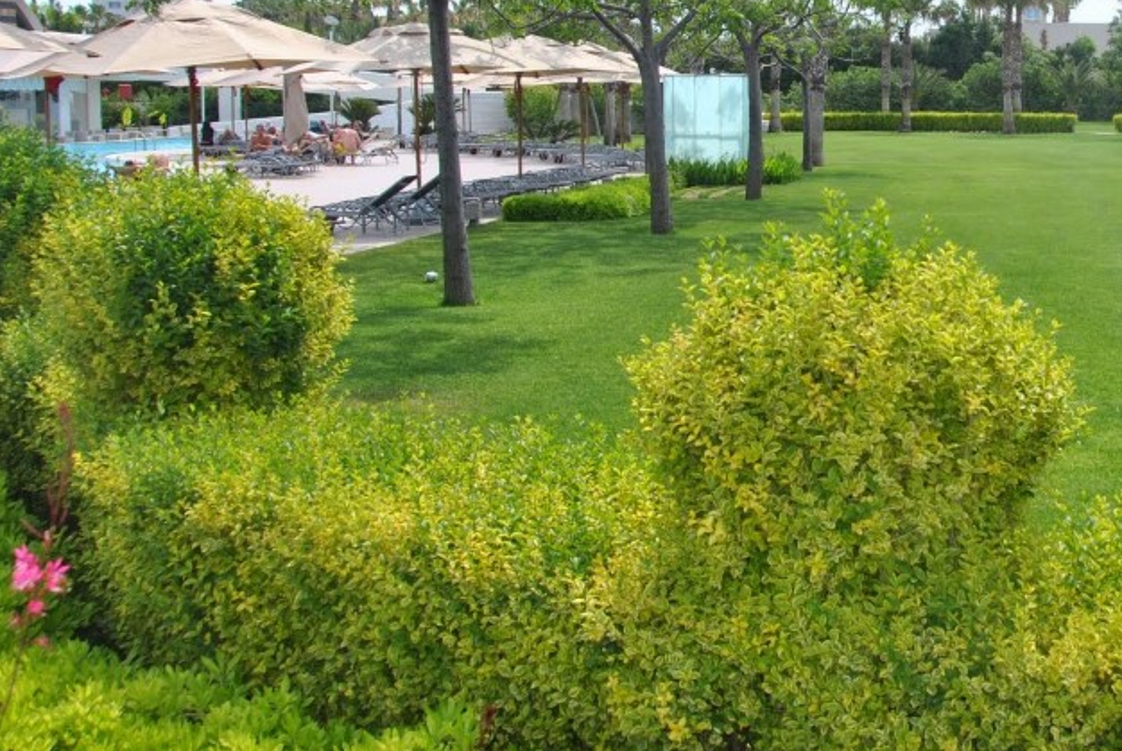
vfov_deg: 24.4
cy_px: 201
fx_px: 1716
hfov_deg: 34.4
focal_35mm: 55
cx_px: 985
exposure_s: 1/200
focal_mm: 20
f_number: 9
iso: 100
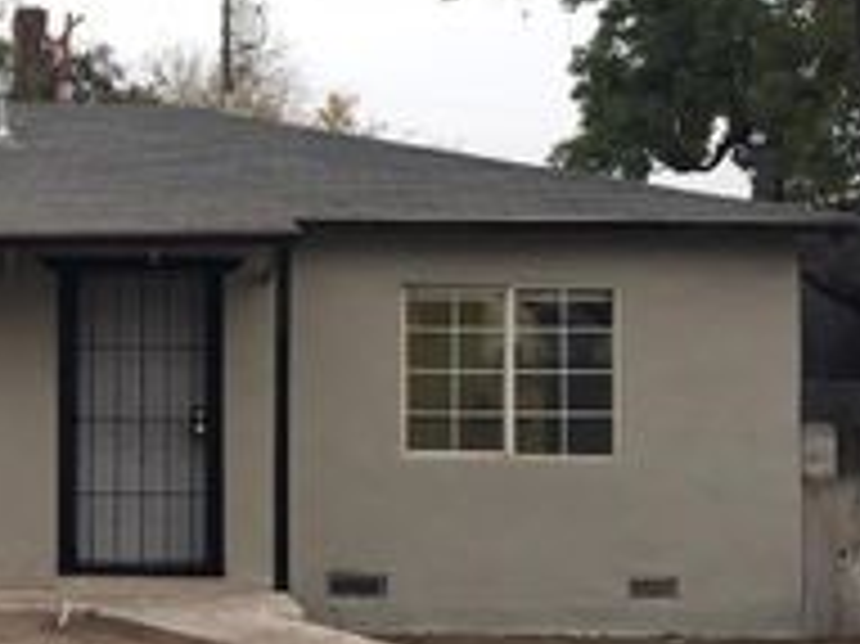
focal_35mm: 76
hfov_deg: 24.5
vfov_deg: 19.4
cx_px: 9
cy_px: 304
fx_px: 1887
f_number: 2.2
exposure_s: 1/30
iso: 25
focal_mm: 4.15
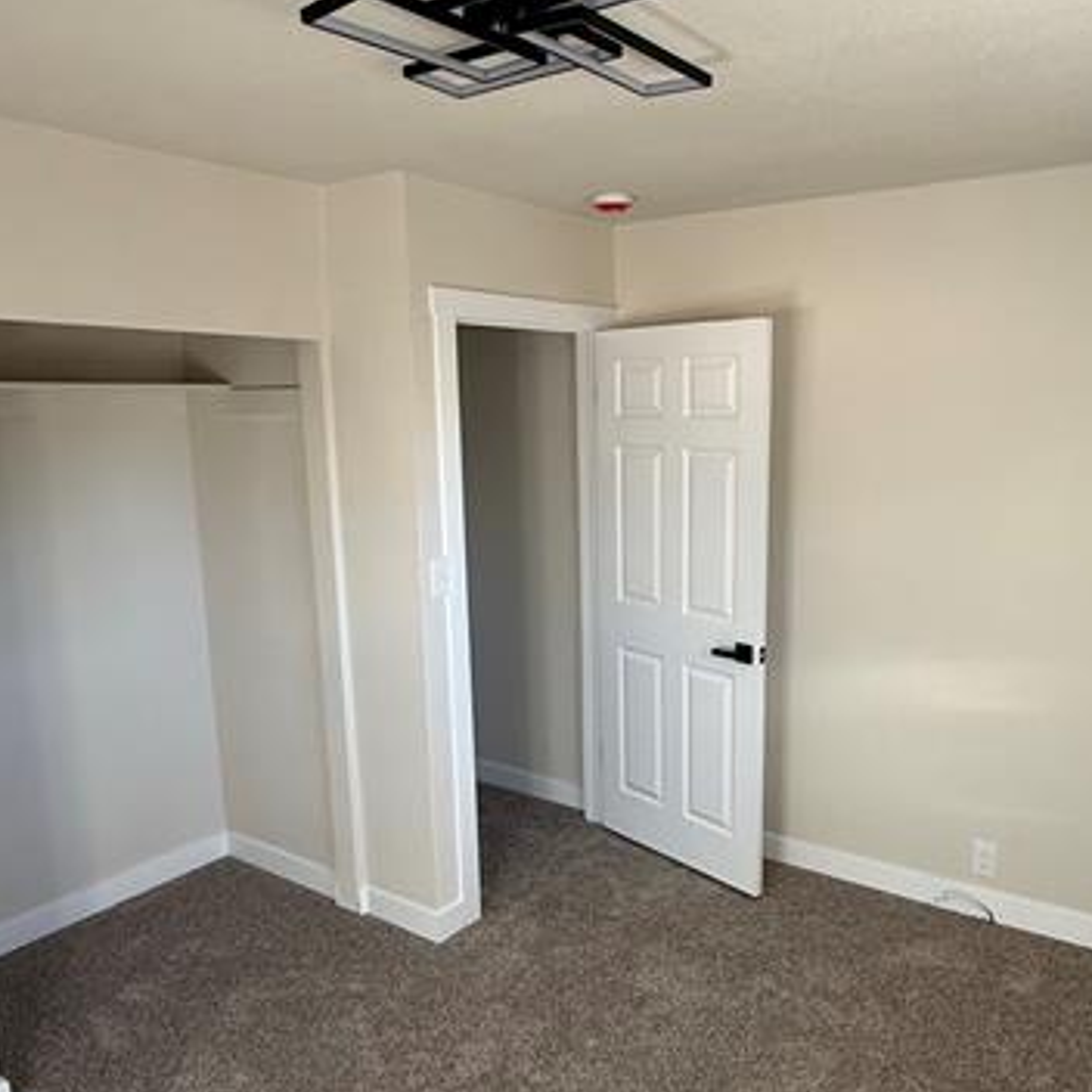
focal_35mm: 27
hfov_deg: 58.8
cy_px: 580
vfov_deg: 59.0
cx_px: 633
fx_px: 964
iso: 125
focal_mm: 2.22
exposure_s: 1/99
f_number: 2.2
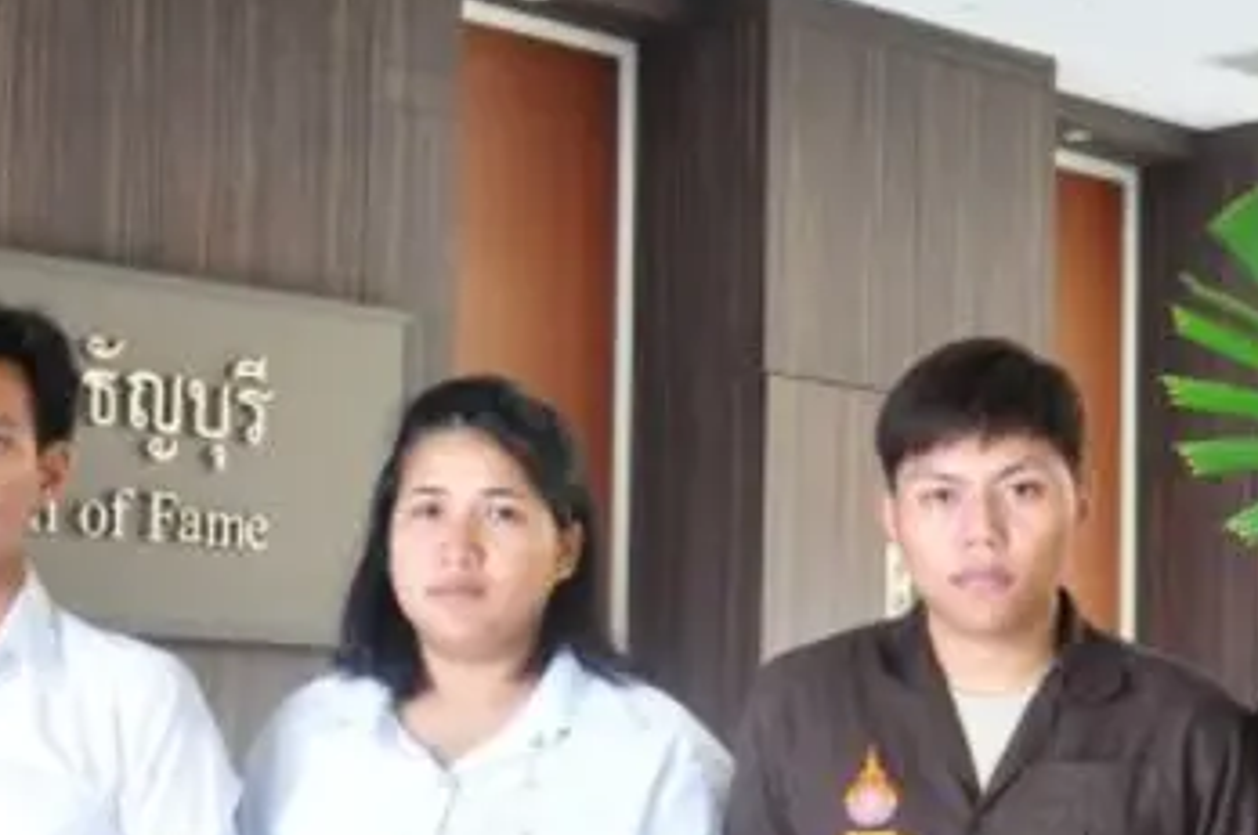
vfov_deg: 16.1
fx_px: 2935
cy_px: 642
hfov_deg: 24.1
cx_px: 492
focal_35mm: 84
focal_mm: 25
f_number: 4
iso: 1600
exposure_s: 1/40
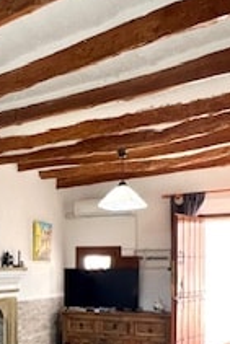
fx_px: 392
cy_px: 262
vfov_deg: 45.6
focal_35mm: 41
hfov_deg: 29.4
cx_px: -24
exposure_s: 1/100
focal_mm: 1.57
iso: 200
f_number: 1.8
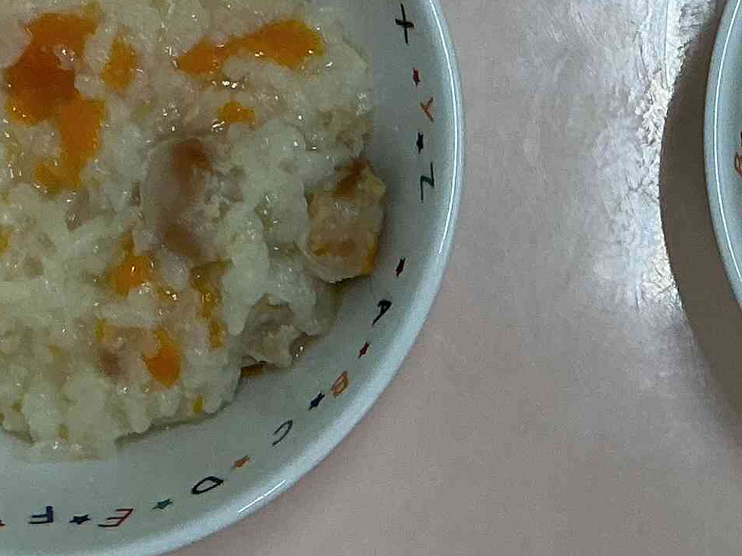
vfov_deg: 11.8
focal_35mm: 123
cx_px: 492
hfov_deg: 16.0
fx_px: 2636
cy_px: -112
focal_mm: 3
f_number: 1.8
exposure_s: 1/120
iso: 64
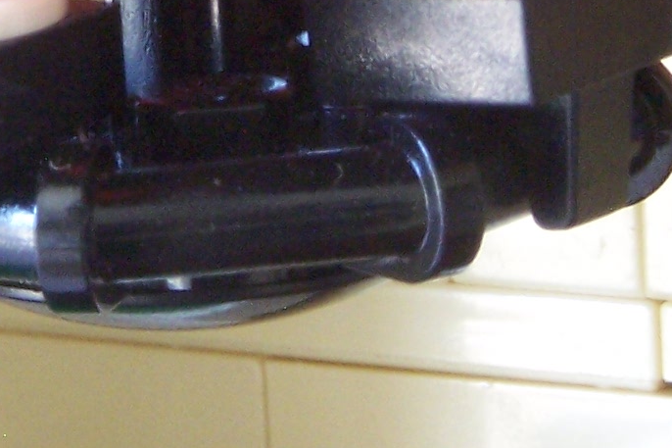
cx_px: 182
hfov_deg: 5.0
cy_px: -117
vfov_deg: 3.3
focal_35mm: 410
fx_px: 7651
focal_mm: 17.5
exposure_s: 1/4
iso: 200
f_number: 7.1
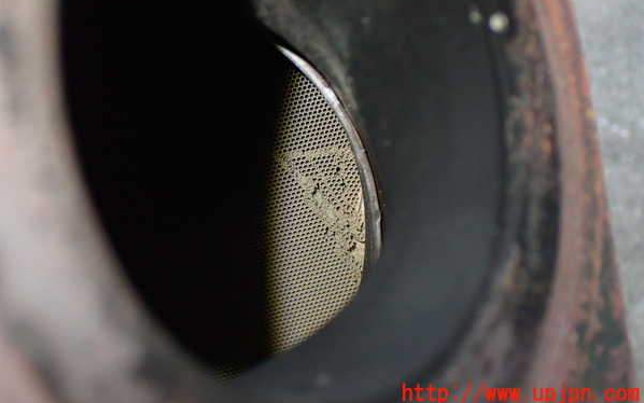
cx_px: 322
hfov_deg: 40.3
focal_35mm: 50
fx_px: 878
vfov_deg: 25.8
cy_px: 165
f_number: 3.1
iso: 800
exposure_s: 1/50
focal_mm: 8.4
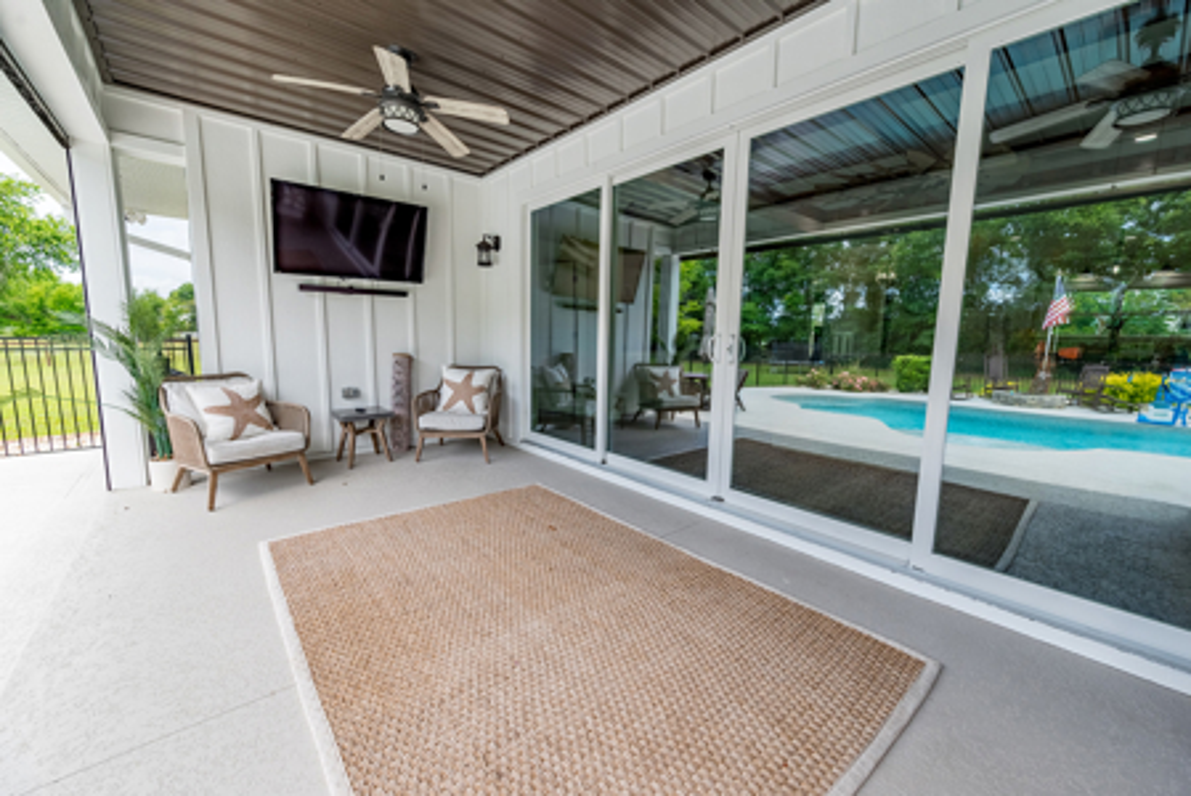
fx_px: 463
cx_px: 596
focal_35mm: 14
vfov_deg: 81.3
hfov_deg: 104.2
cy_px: 398
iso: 320
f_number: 8
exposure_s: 1/1250
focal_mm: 14
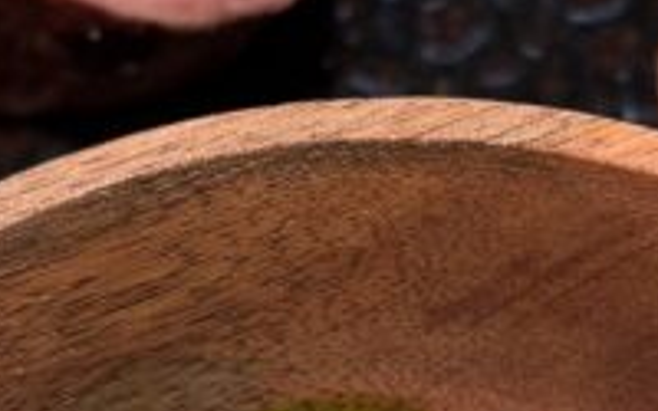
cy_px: 411
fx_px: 1578
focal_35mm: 88
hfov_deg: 23.3
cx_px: 500
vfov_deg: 14.6
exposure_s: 1/264
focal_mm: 5.96
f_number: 1.6
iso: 40
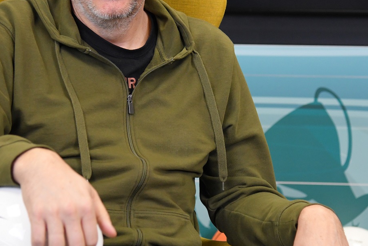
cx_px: 156
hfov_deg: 14.2
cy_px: 77
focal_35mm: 144
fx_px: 1472
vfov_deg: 9.5
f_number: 4
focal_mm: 70
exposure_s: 1/400
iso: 2500
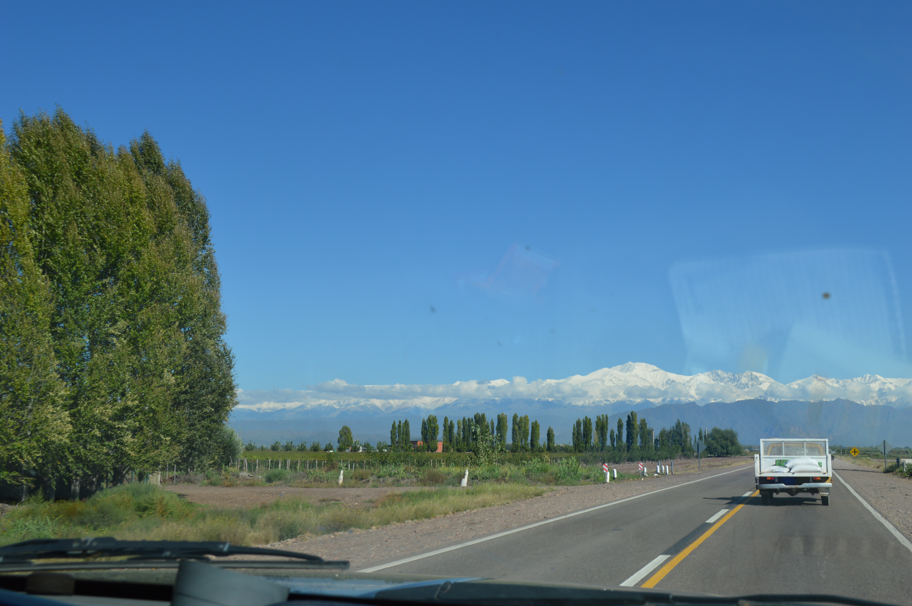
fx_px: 987
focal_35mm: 39
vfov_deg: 34.1
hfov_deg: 49.6
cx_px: 456
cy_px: 303
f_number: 8
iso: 100
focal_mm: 26
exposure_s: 1/250
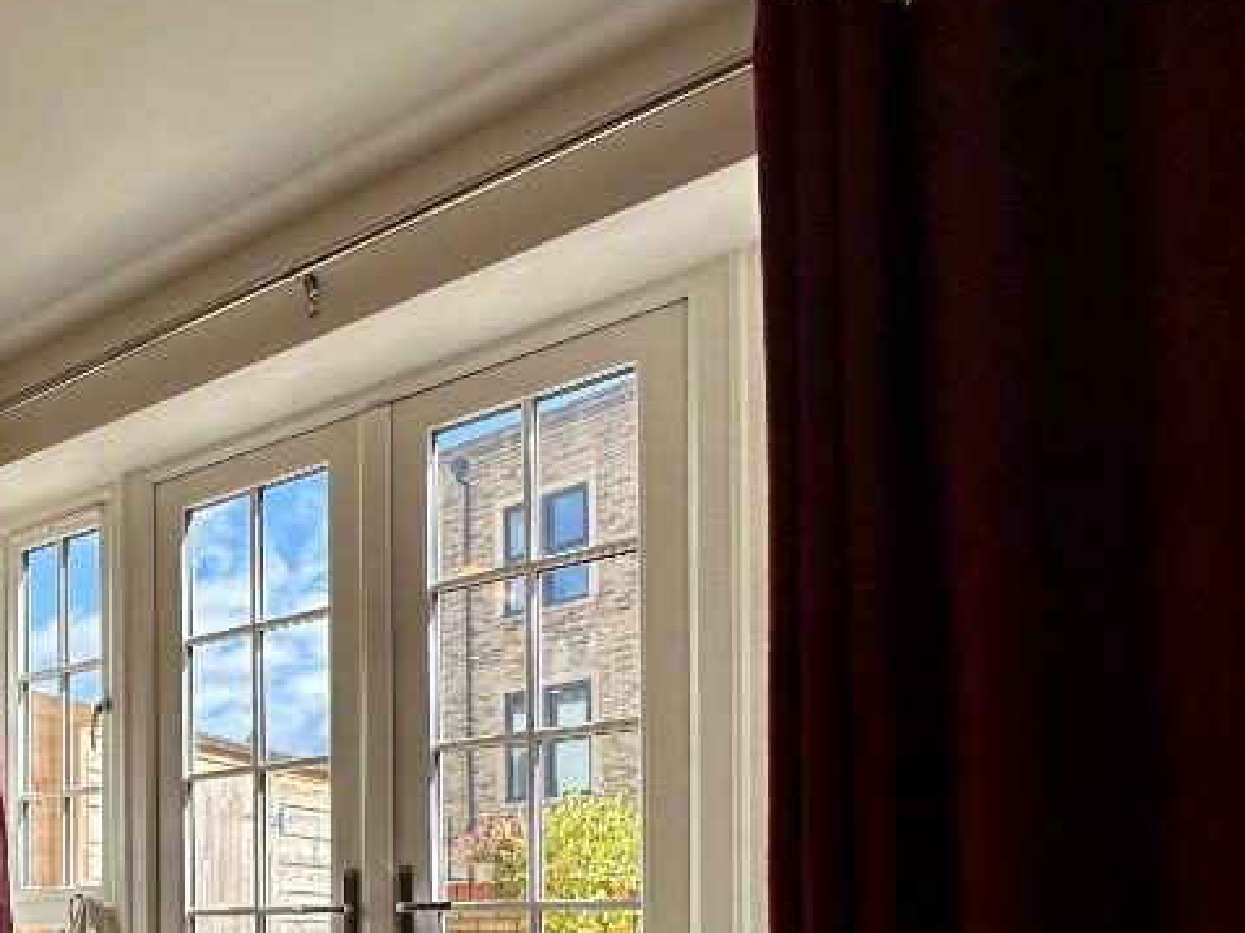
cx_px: -21
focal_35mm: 30
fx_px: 1078
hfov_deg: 48.5
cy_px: 923
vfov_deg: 41.1
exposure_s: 1/381
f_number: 2.2
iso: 40
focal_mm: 2.22
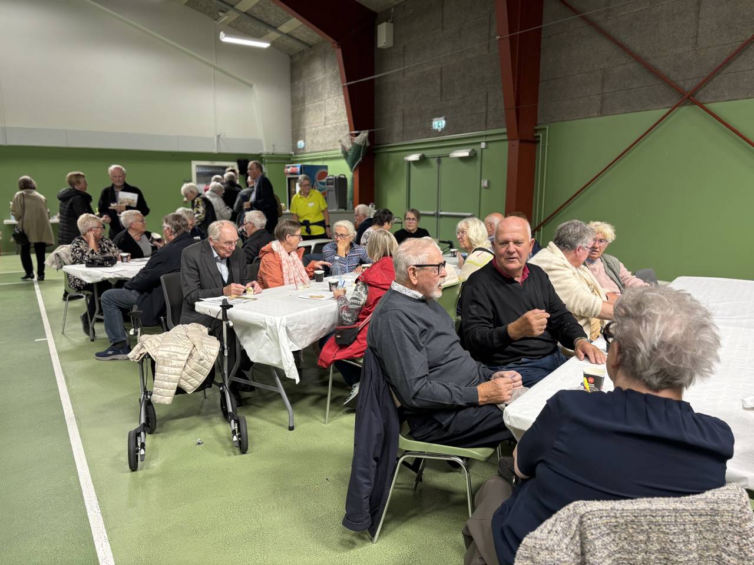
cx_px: 377
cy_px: 282
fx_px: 566
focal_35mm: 26
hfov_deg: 67.3
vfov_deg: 53.1
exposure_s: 1/50
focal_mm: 5.96
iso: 100
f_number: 1.6
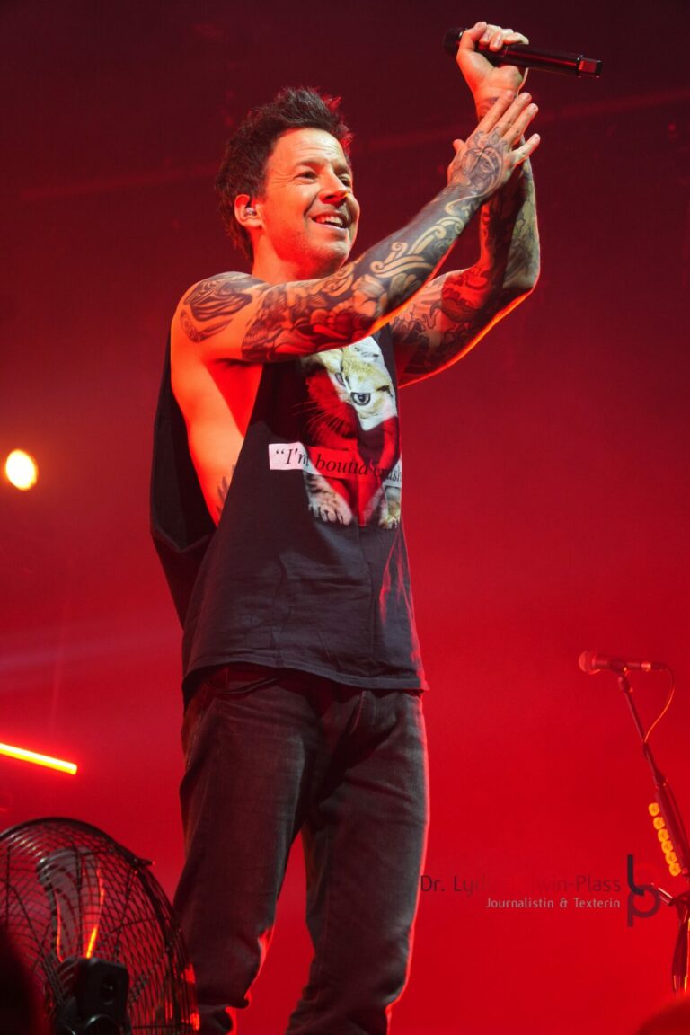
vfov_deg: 17.5
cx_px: 345
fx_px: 3363
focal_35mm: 117
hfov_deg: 11.7
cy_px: 518
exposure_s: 1/160
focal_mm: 78
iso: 2000
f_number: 5
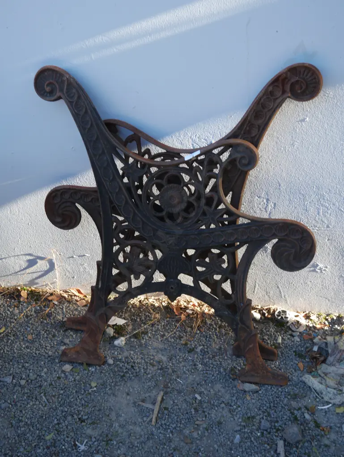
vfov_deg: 46.8
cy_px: 228
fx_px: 530
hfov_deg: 36.0
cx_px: 172
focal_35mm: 40
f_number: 4.5
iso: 200
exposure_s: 1/80
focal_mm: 20
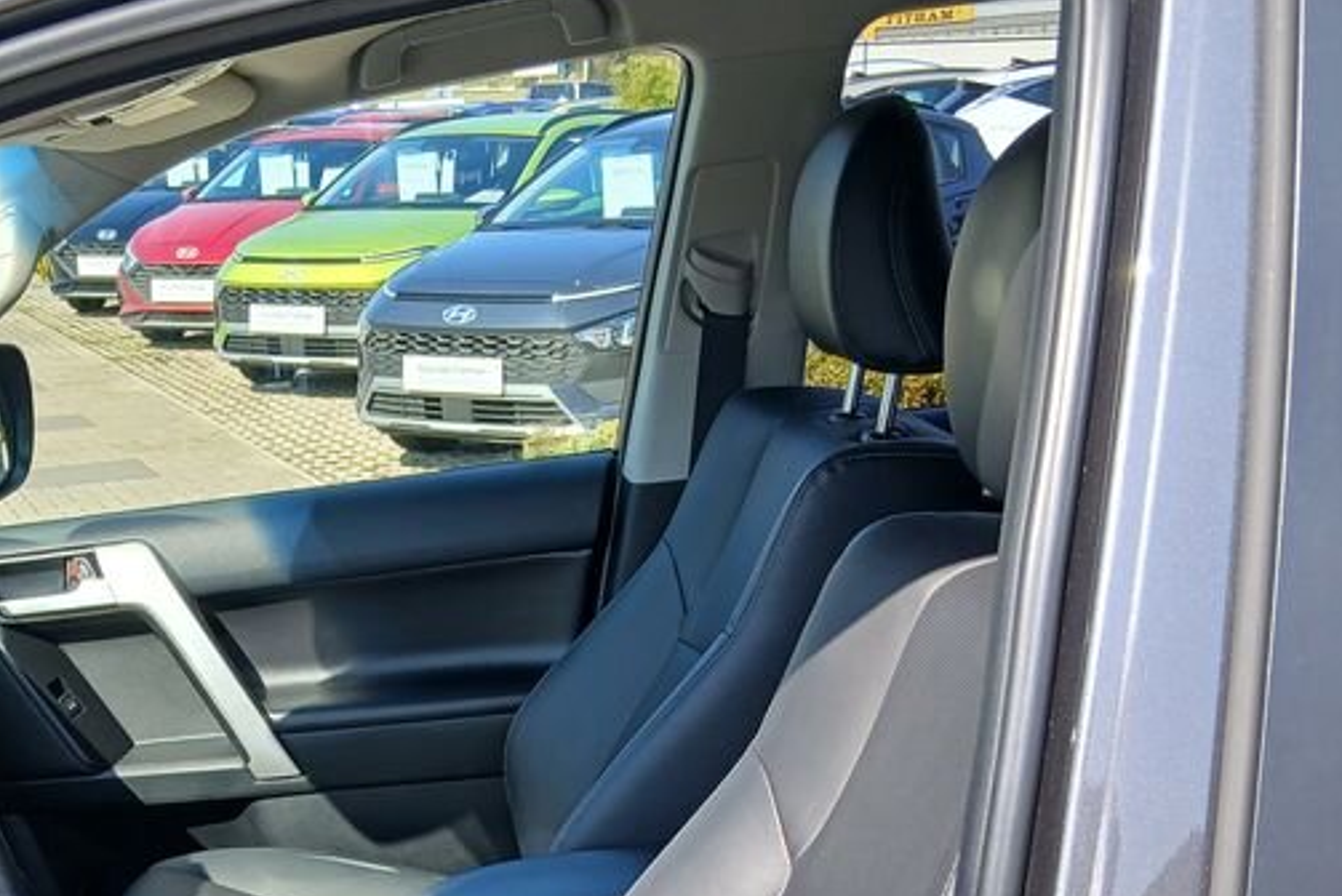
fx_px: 2051
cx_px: 251
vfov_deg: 23.5
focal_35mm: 55
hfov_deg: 35.0
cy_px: 909
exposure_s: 1/116
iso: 20
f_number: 1.8
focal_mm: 3.98
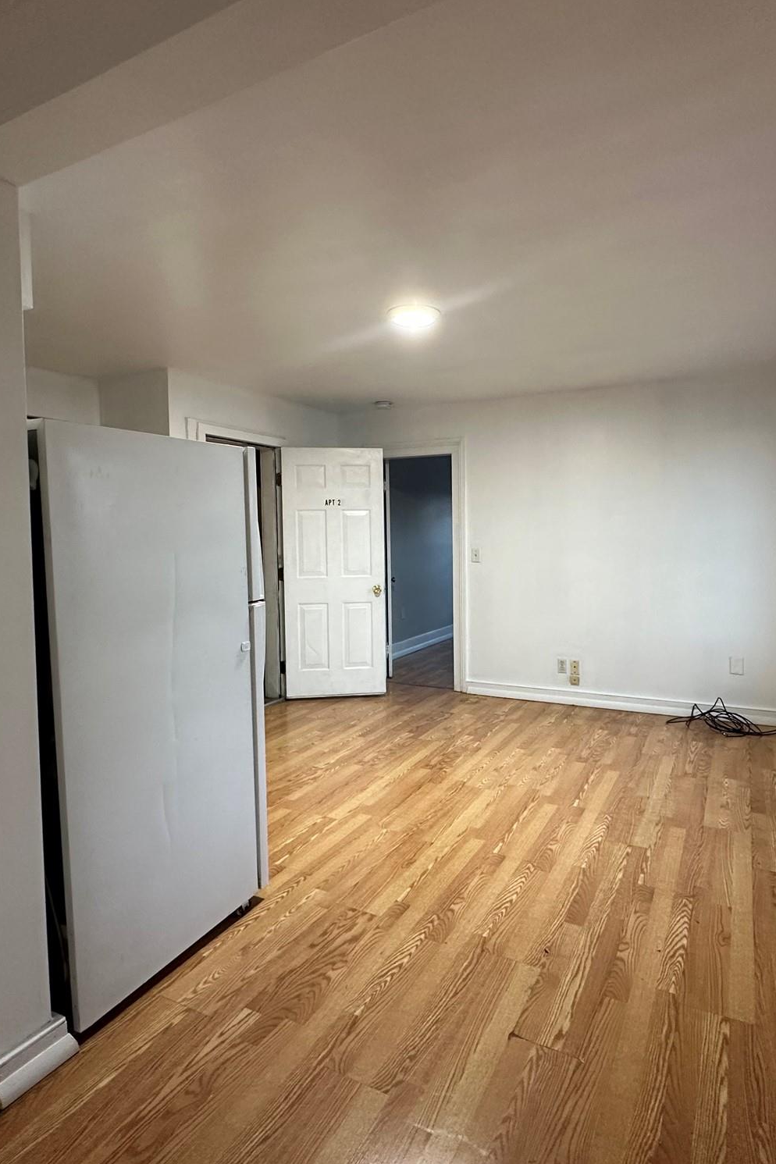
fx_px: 647
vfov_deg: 84.0
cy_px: 572
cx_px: 415
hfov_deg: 61.9
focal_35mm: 20
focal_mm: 2.22
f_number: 2.2
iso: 250
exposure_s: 1/60
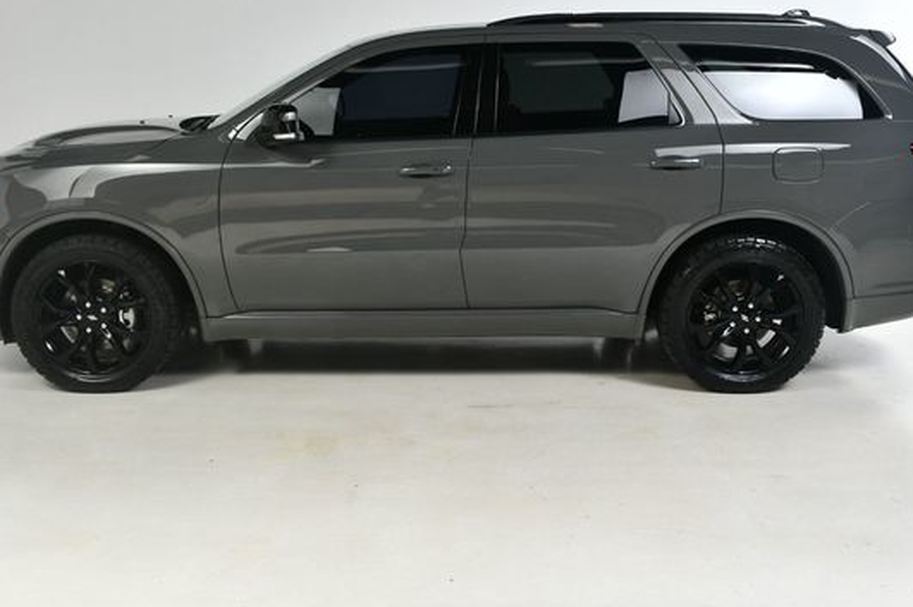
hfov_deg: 47.4
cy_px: 261
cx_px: 454
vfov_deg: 32.5
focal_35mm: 41
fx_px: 1039
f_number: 11
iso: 100
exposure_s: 1/160
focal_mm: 23
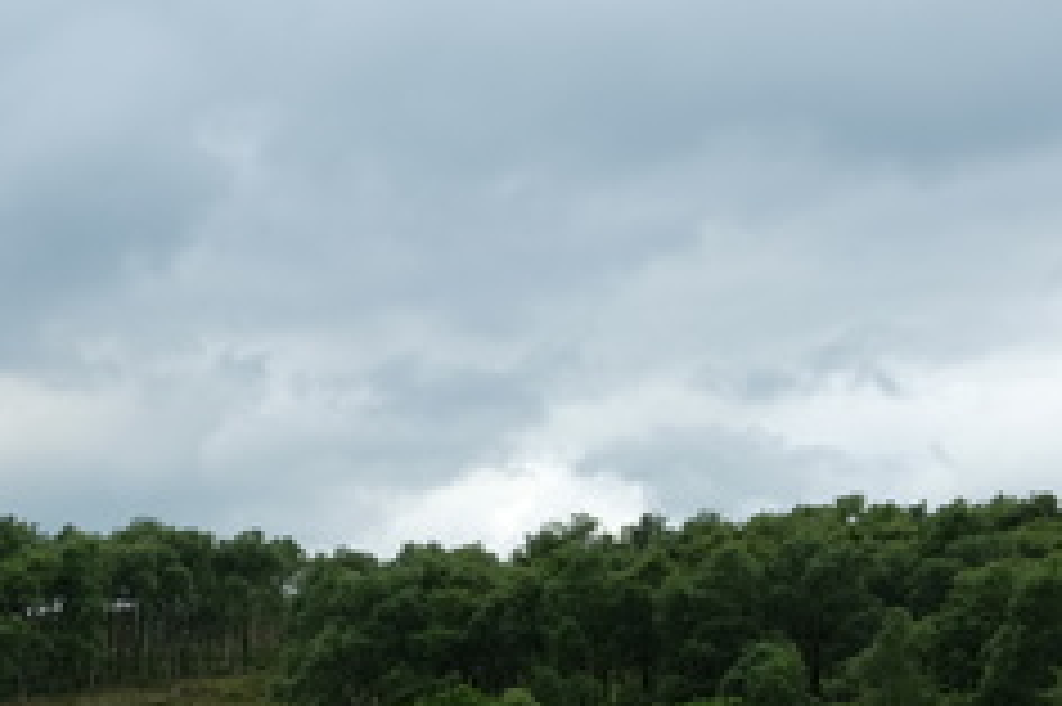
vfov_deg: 9.6
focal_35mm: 141
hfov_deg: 13.7
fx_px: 4156
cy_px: 809
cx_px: -495
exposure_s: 1/420
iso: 200
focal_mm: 27.7
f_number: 5.6
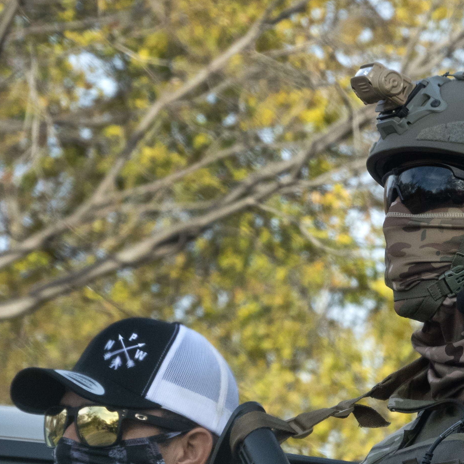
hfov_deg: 4.7
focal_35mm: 371
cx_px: 510
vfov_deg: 4.7
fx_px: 5626
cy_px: 395
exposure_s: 1/640
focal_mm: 53.6
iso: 400
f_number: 5
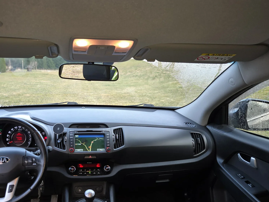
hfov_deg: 59.0
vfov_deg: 46.6
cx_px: 97
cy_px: 118
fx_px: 233
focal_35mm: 30
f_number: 1.8
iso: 80
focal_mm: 5.4
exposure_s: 1/50
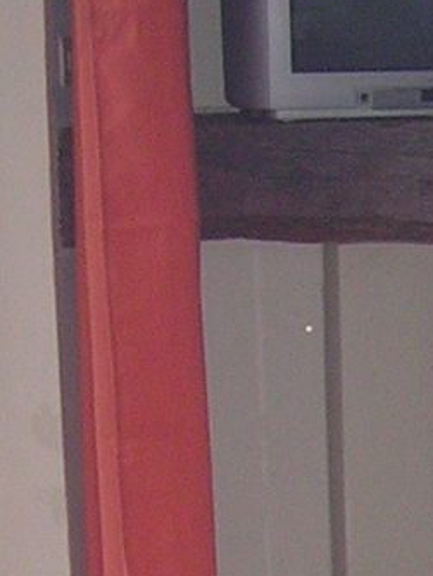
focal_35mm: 182
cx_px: 1145
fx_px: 3032
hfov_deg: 7.5
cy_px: 876
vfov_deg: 10.5
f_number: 2.8
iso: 182
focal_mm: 5.8
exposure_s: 1/60.1
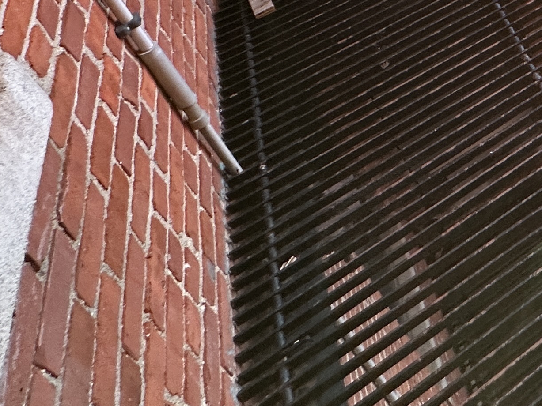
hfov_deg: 31.0
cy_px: -238
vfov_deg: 23.5
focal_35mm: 46
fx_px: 720
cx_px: 722
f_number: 2.2
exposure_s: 1/99
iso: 100
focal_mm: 2.22
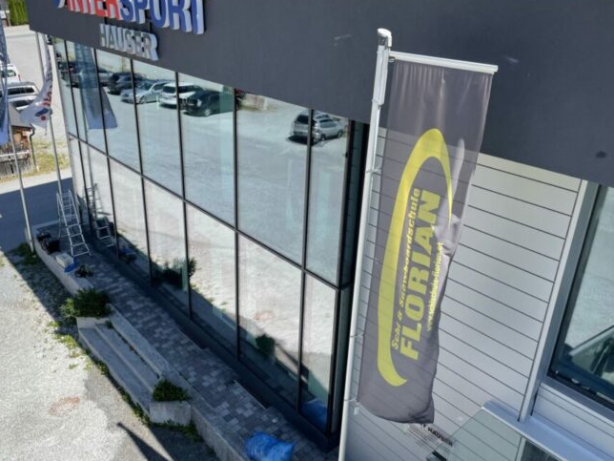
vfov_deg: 45.4
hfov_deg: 58.1
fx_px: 550
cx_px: 262
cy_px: 218
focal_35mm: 31
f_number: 1.6
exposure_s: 1/2398
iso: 32
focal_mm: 4.2
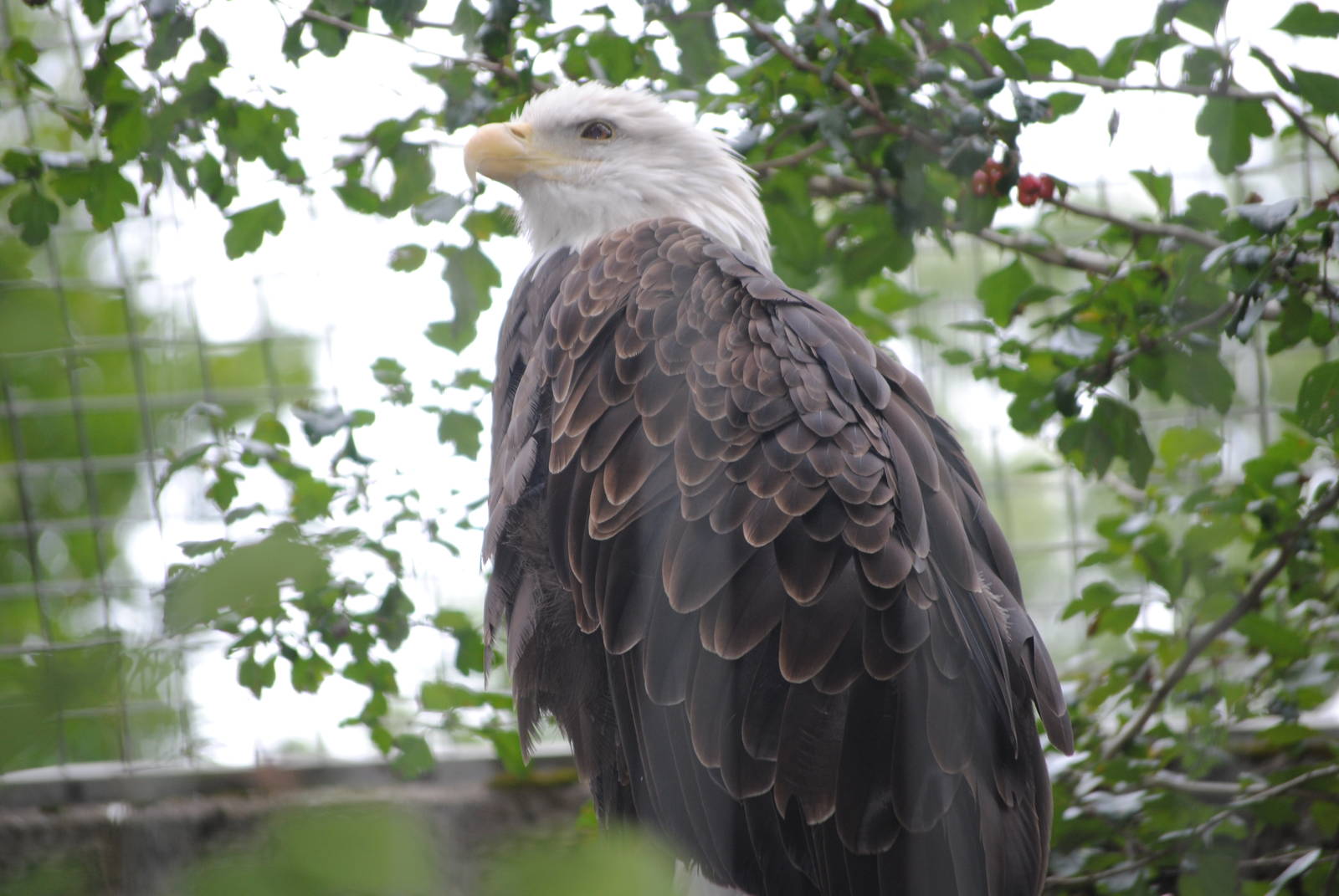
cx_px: 670
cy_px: 448
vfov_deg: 6.3
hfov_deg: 9.5
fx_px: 8099
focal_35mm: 218
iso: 200
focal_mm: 145
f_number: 5
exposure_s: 1/80
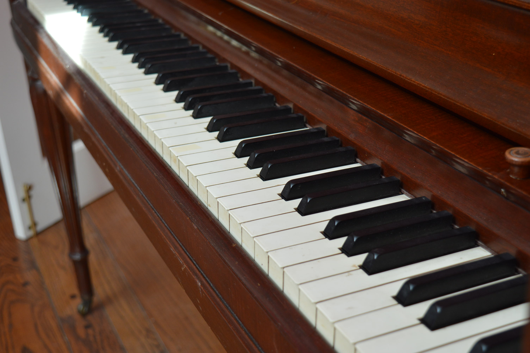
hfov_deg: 37.9
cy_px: 176
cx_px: 265
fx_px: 772
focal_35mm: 52
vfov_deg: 25.7
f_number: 5.6
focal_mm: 35
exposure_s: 1/80
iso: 400
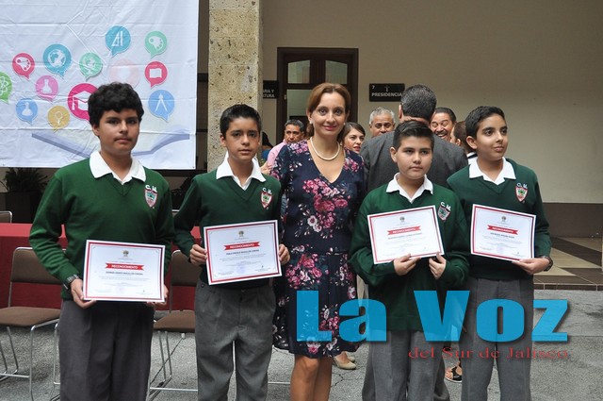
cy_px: 200
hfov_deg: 48.0
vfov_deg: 32.9
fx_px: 678
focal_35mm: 40
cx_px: 302
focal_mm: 27
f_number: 5.6
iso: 640
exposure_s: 1/125
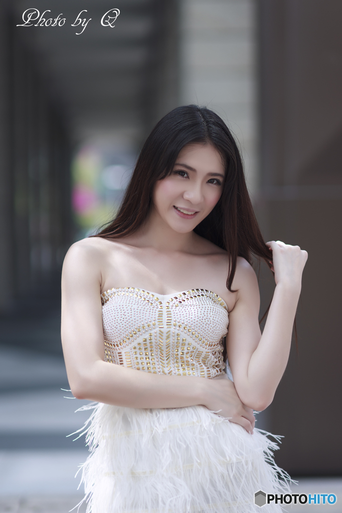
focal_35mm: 85
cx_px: 171
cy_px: 256
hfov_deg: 16.1
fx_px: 1212
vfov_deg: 23.9
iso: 100
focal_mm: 85
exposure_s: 1/1250
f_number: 1.7
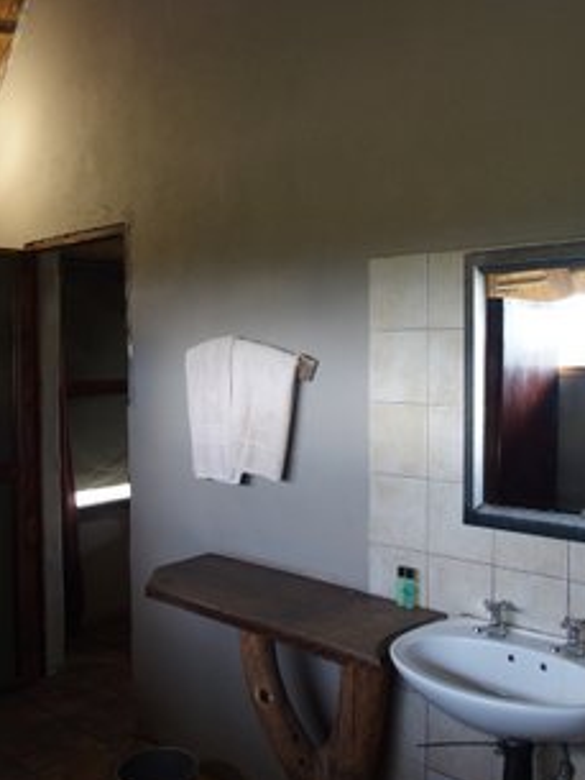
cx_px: 340
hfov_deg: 42.8
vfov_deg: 55.3
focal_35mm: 33
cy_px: 376
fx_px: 743
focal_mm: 6
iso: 400
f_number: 2.8
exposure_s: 1/30
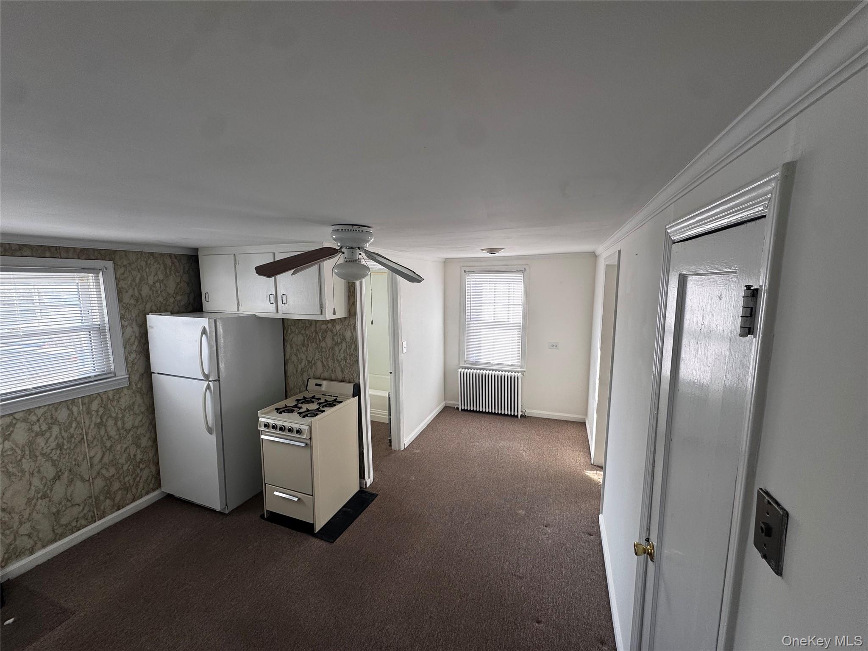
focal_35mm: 14
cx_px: 434
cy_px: 326
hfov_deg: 102.1
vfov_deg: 85.7
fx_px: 351
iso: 40
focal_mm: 2.22
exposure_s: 1/121
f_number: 2.2
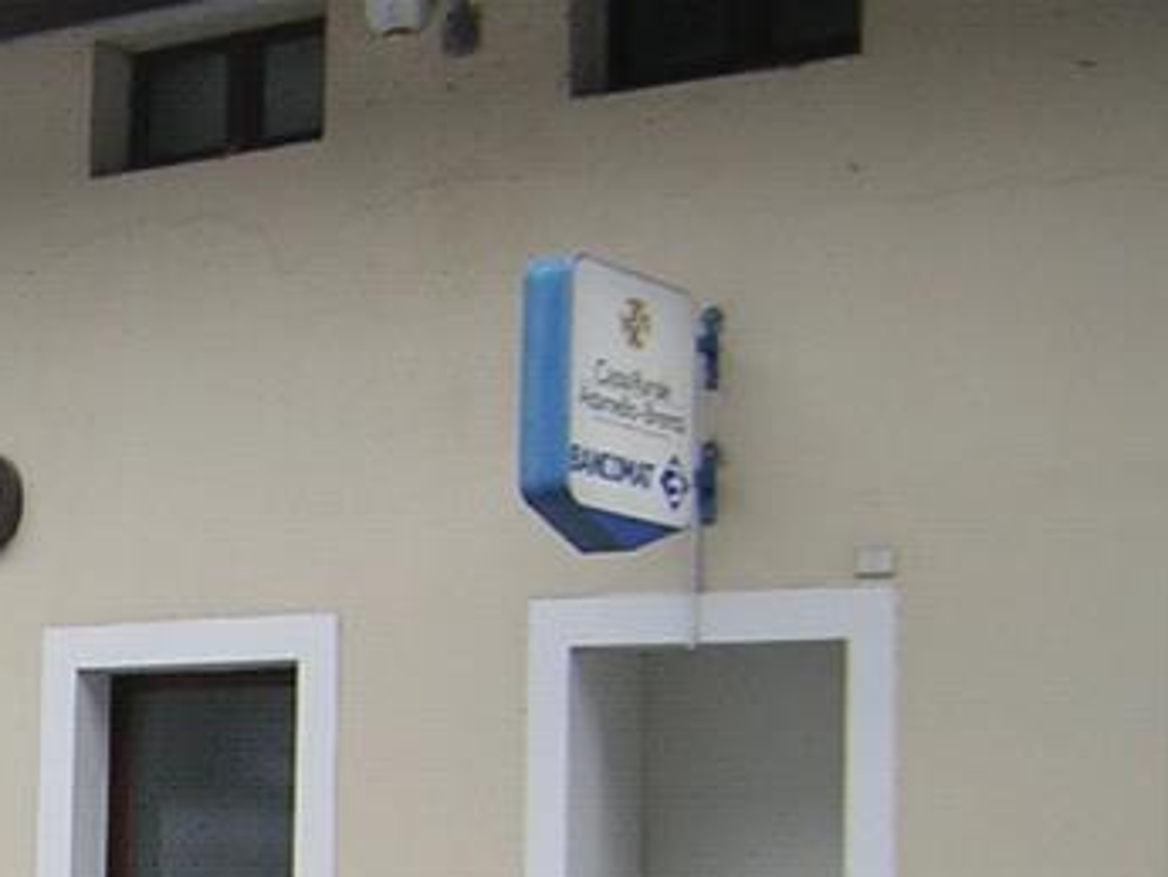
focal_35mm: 94
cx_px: -7
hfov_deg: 20.2
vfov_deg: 15.5
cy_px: 791
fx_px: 3173
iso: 50
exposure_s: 1/110
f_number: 2.6
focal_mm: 4.7
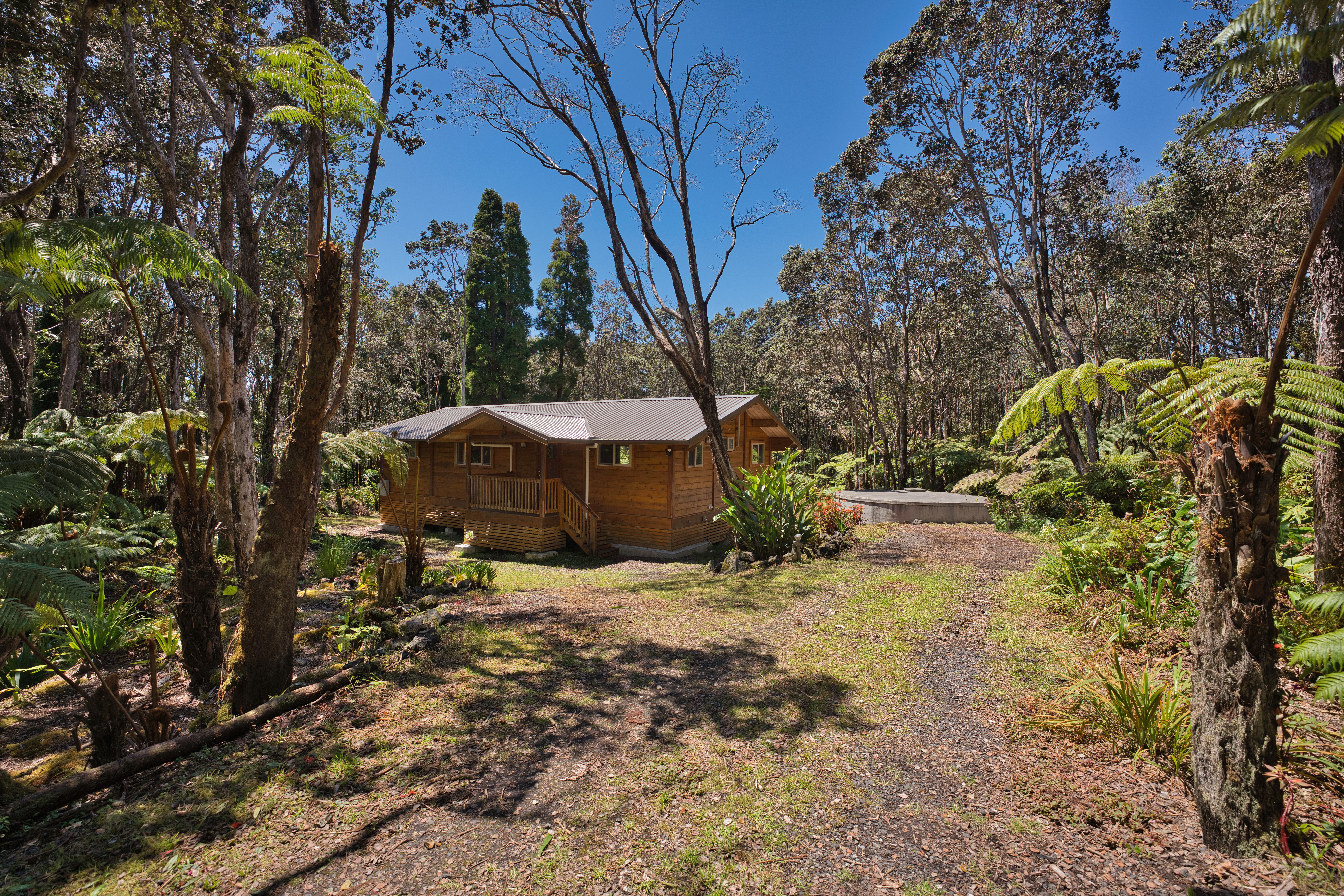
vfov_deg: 81.2
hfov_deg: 104.2
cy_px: 448
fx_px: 523
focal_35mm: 14
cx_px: 672
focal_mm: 14
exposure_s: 1/500
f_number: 4
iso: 50
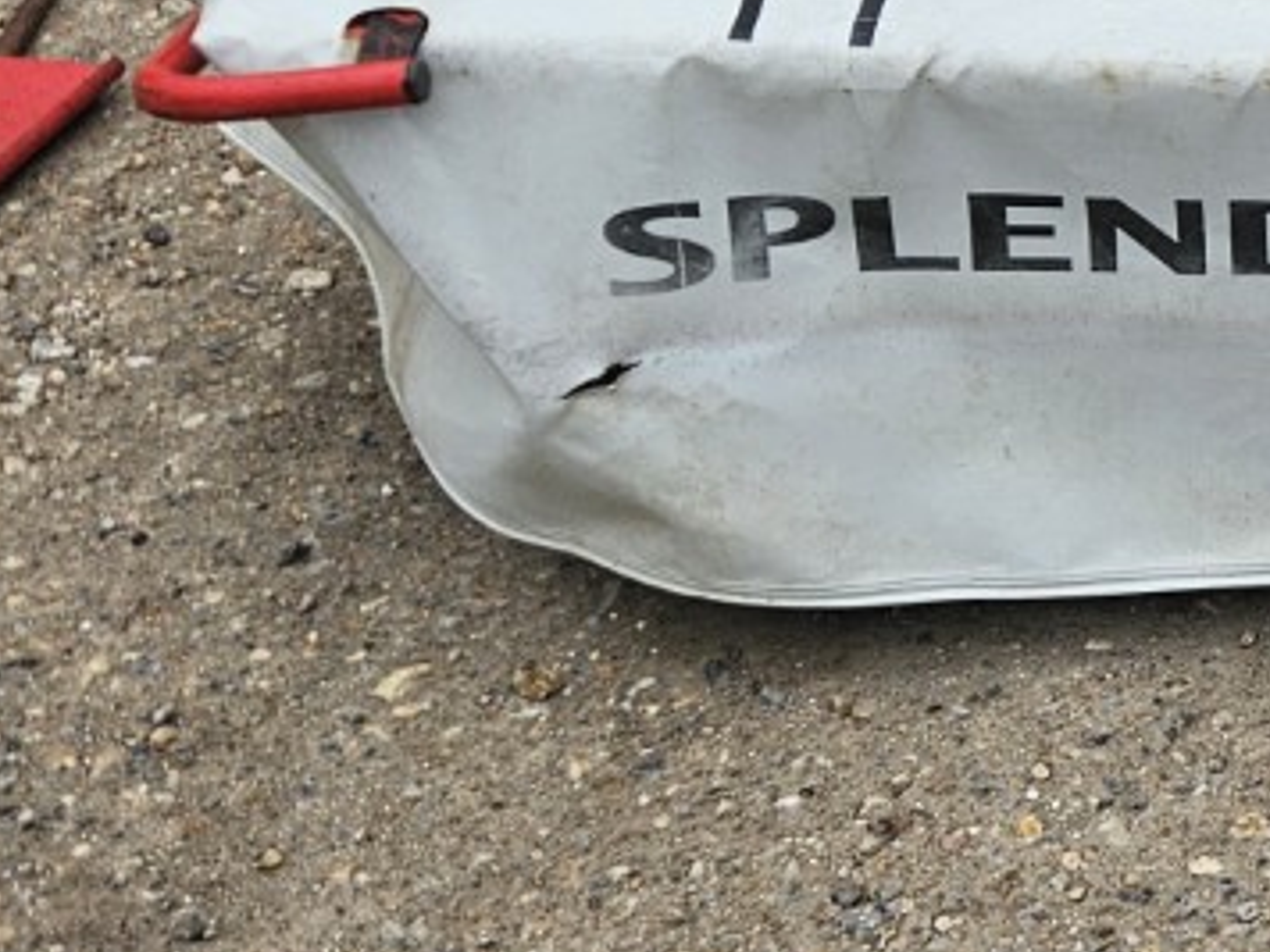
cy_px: 78
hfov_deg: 18.4
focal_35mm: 93
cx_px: 1959
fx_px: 3412
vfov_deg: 15.7
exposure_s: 1/499
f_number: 1.8
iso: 25
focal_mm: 5.4
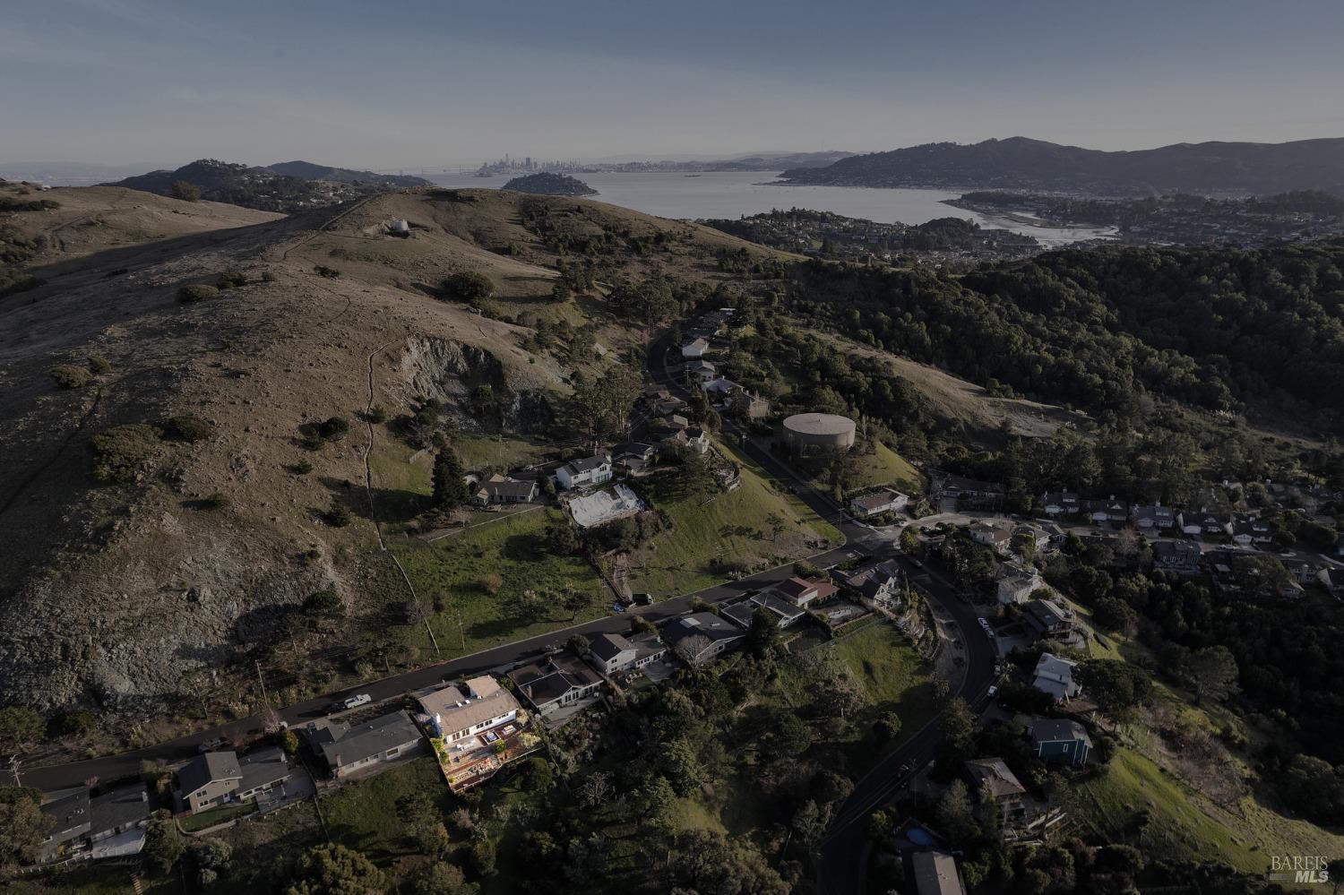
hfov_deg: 78.6
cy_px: 448
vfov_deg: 57.2
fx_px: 821
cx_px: 672
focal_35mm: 22
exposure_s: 1/400
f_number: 2.8
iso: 130
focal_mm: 8.38
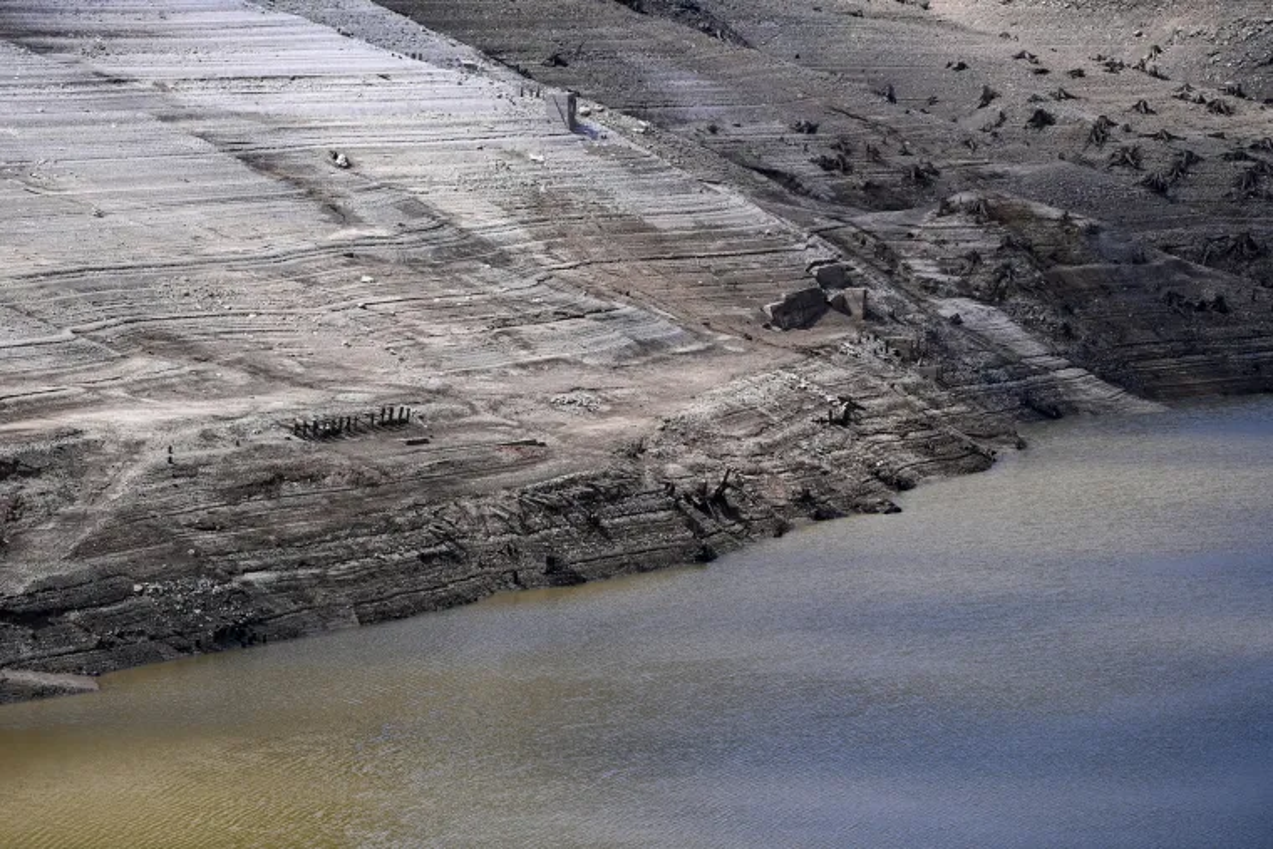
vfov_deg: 9.2
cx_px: 636
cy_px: 424
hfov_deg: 13.7
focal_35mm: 150
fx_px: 5305
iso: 125
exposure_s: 1/2000
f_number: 4
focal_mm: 150
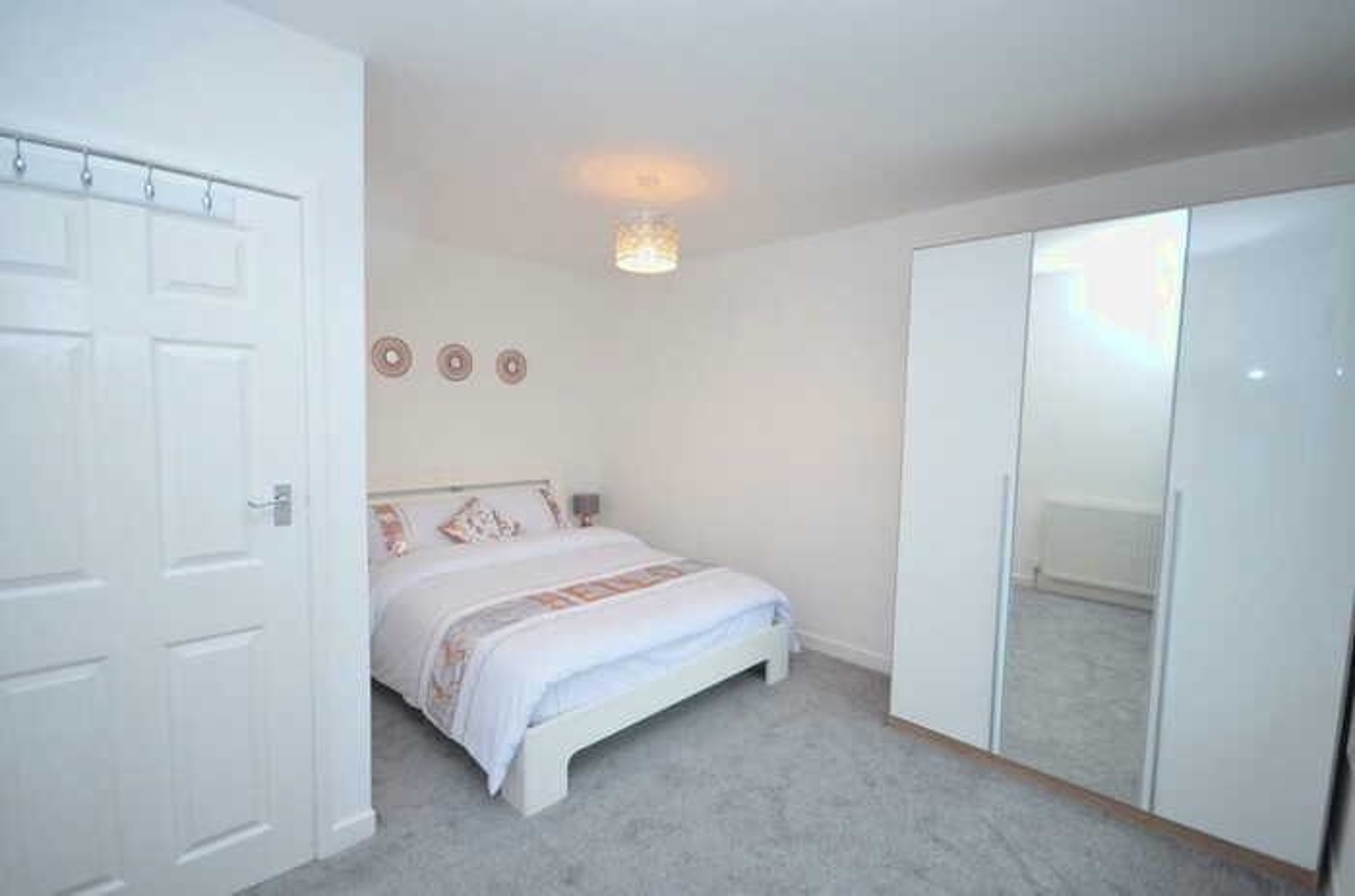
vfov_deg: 71.8
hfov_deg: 95.1
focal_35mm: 16
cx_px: 678
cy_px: 448
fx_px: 619
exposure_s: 1/80
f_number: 4.5
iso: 400
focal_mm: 11
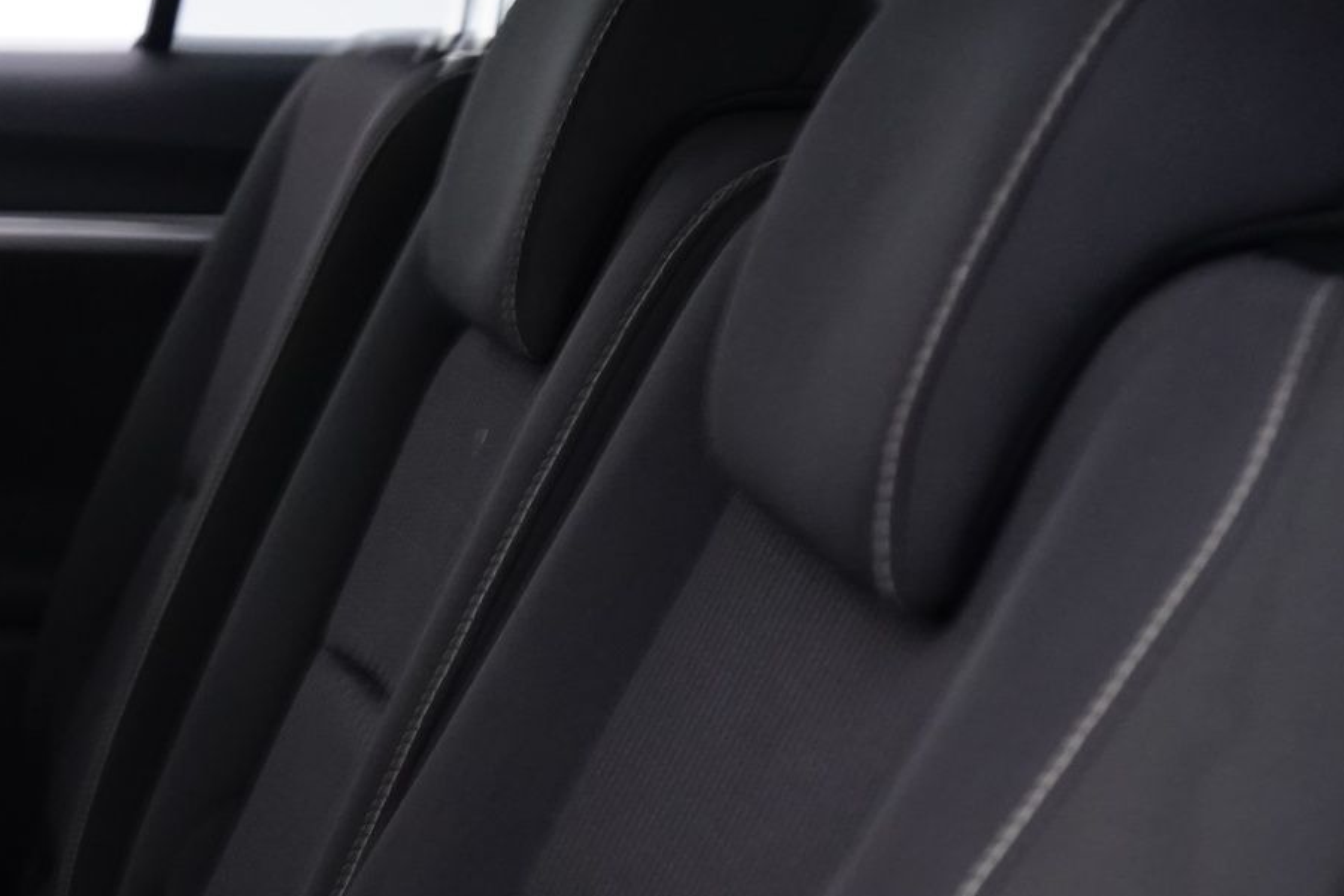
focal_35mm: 86
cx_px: -433
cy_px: 1171
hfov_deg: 21.3
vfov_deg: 15.1
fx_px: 3211
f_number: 5
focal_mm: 31
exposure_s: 1/8
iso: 1250
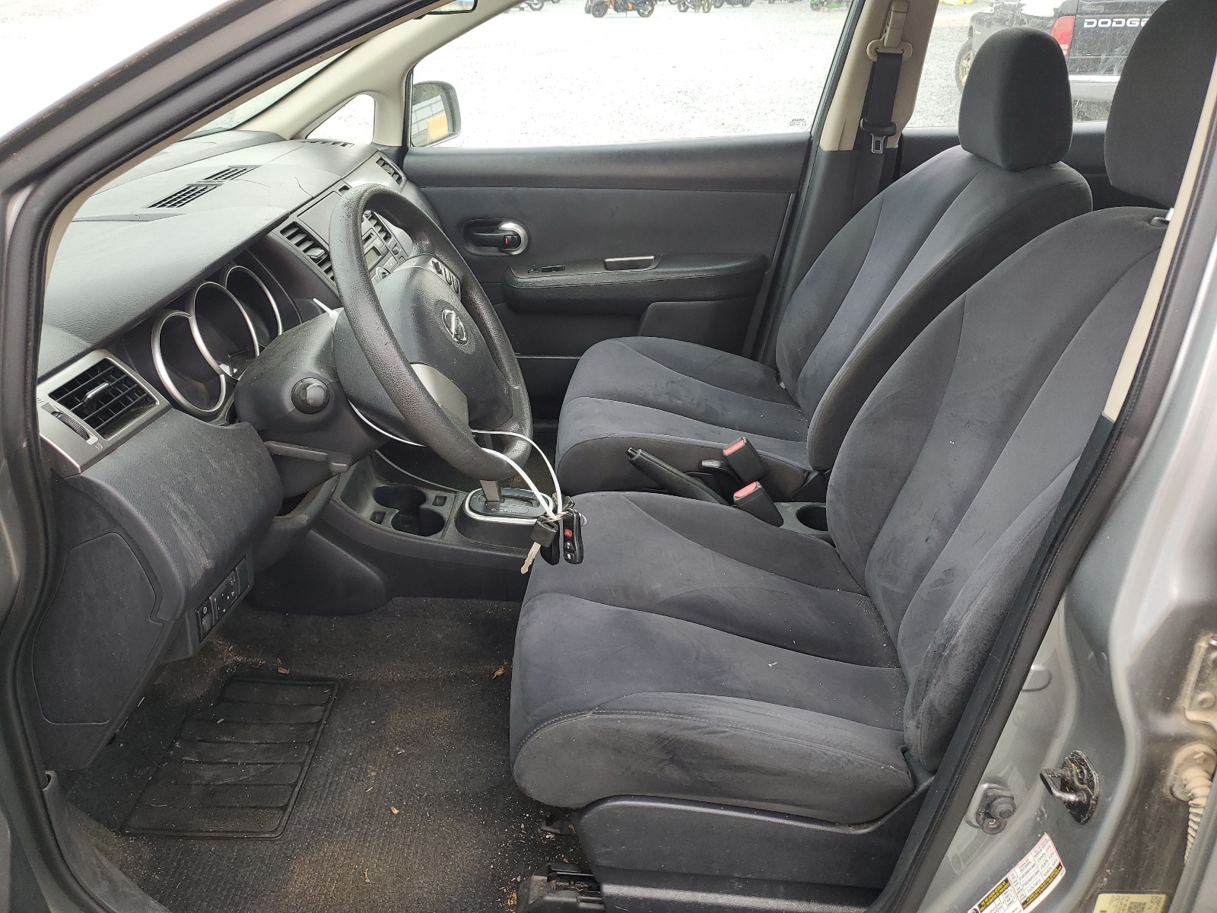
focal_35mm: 26
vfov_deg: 53.1
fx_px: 914
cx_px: 608
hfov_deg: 67.3
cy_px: 456
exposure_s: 1/250
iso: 50
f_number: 1.5
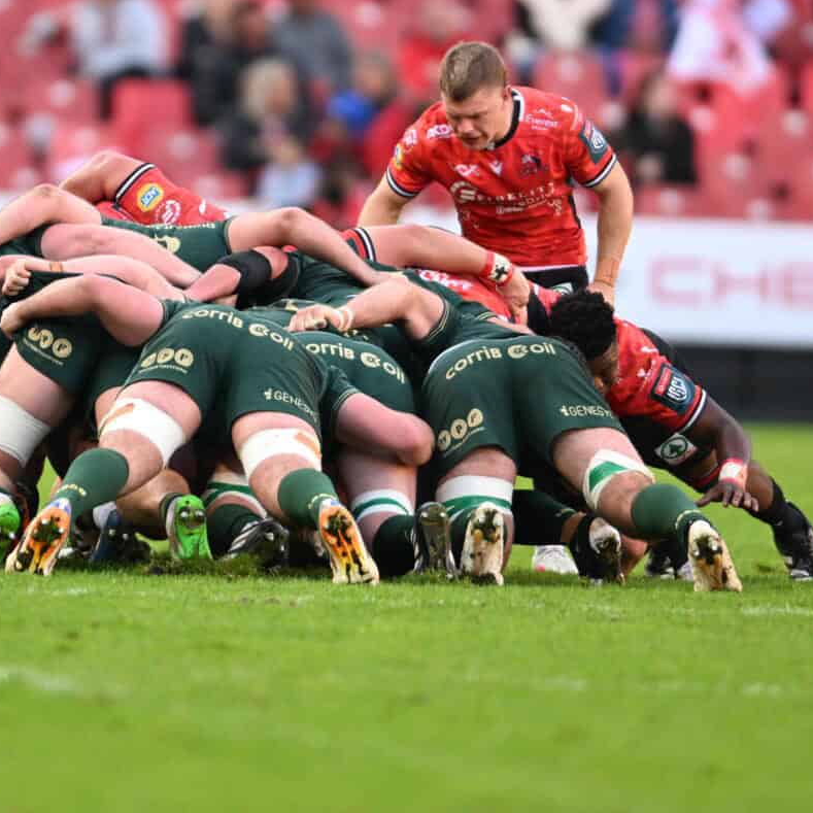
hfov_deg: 1.8
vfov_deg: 1.8
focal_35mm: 970
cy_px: 299
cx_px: 213
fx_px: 25775
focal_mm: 400
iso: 800
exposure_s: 1/1000
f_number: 3.2
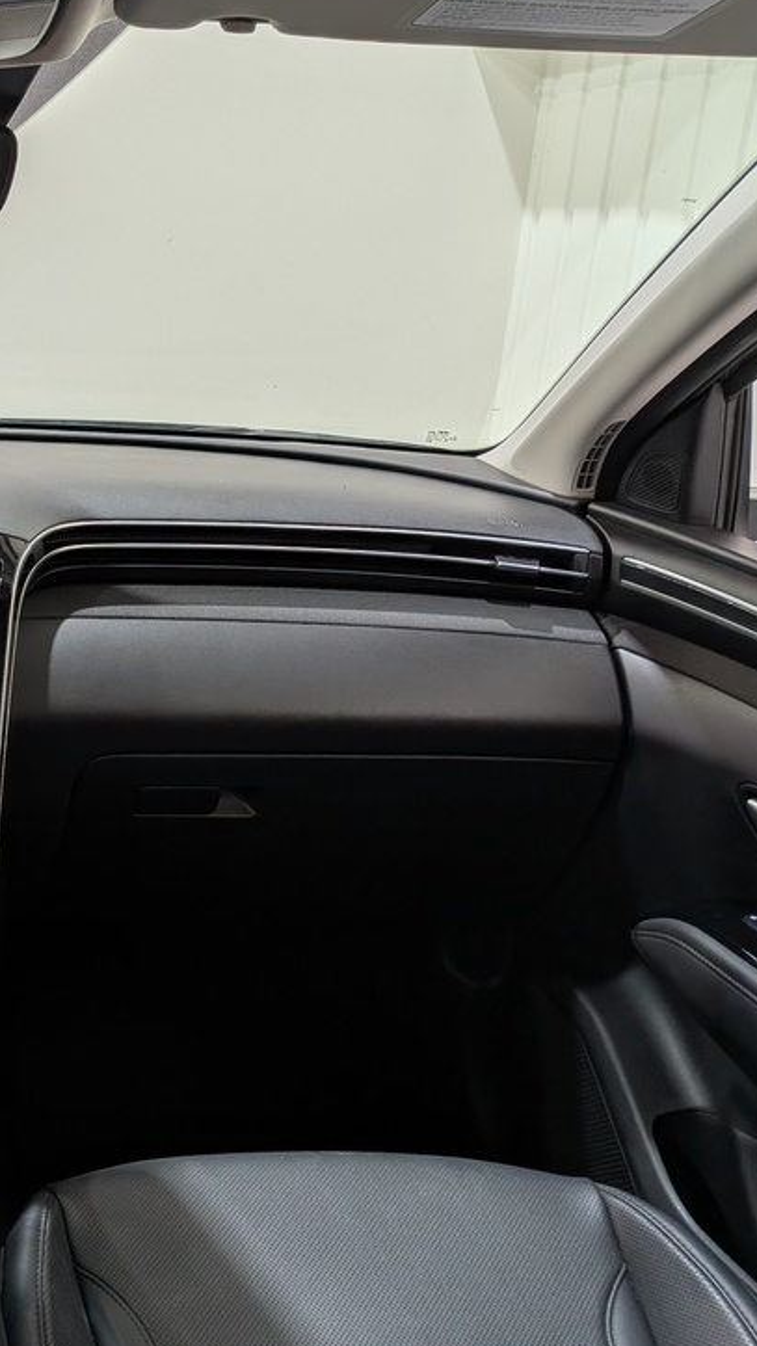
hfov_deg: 28.4
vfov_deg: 54.0
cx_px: -123
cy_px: 658
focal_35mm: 37
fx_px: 1321
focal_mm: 4.53
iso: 28
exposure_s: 1/112
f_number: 1.7
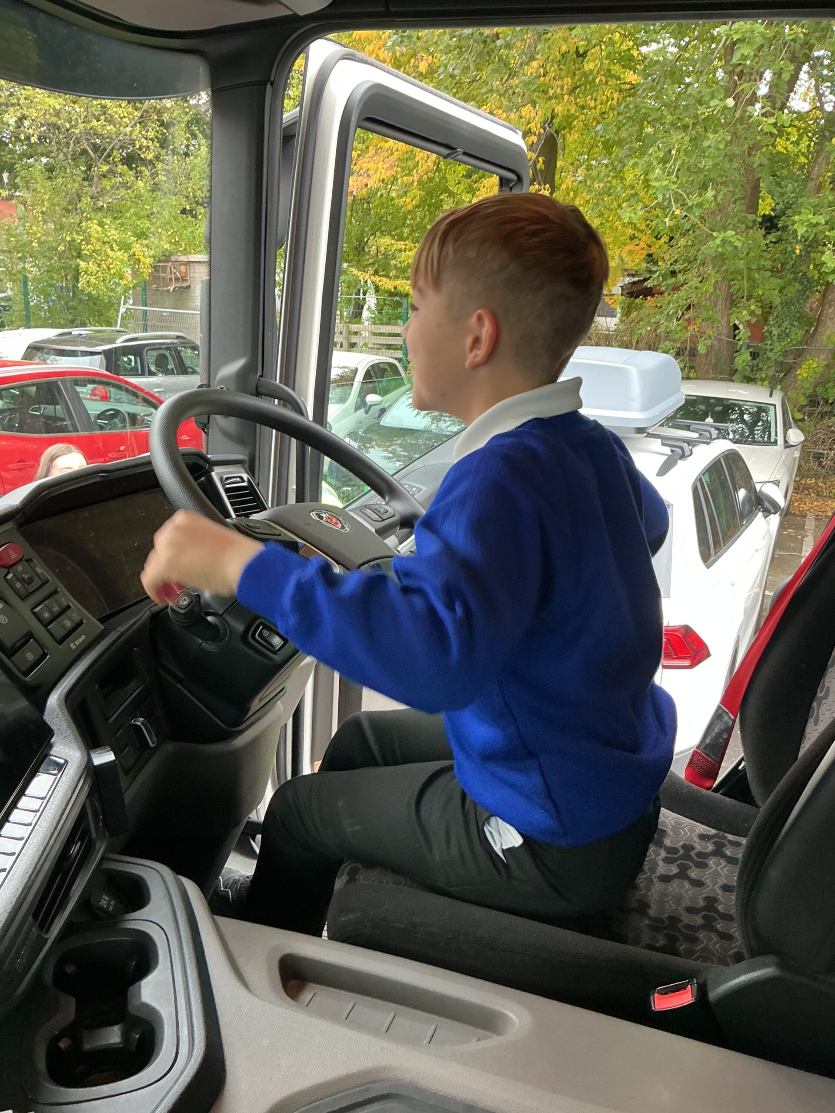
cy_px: 556
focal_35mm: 29
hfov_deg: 48.2
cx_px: 418
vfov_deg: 61.7
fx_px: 933
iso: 100
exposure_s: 1/60
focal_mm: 3
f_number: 1.8
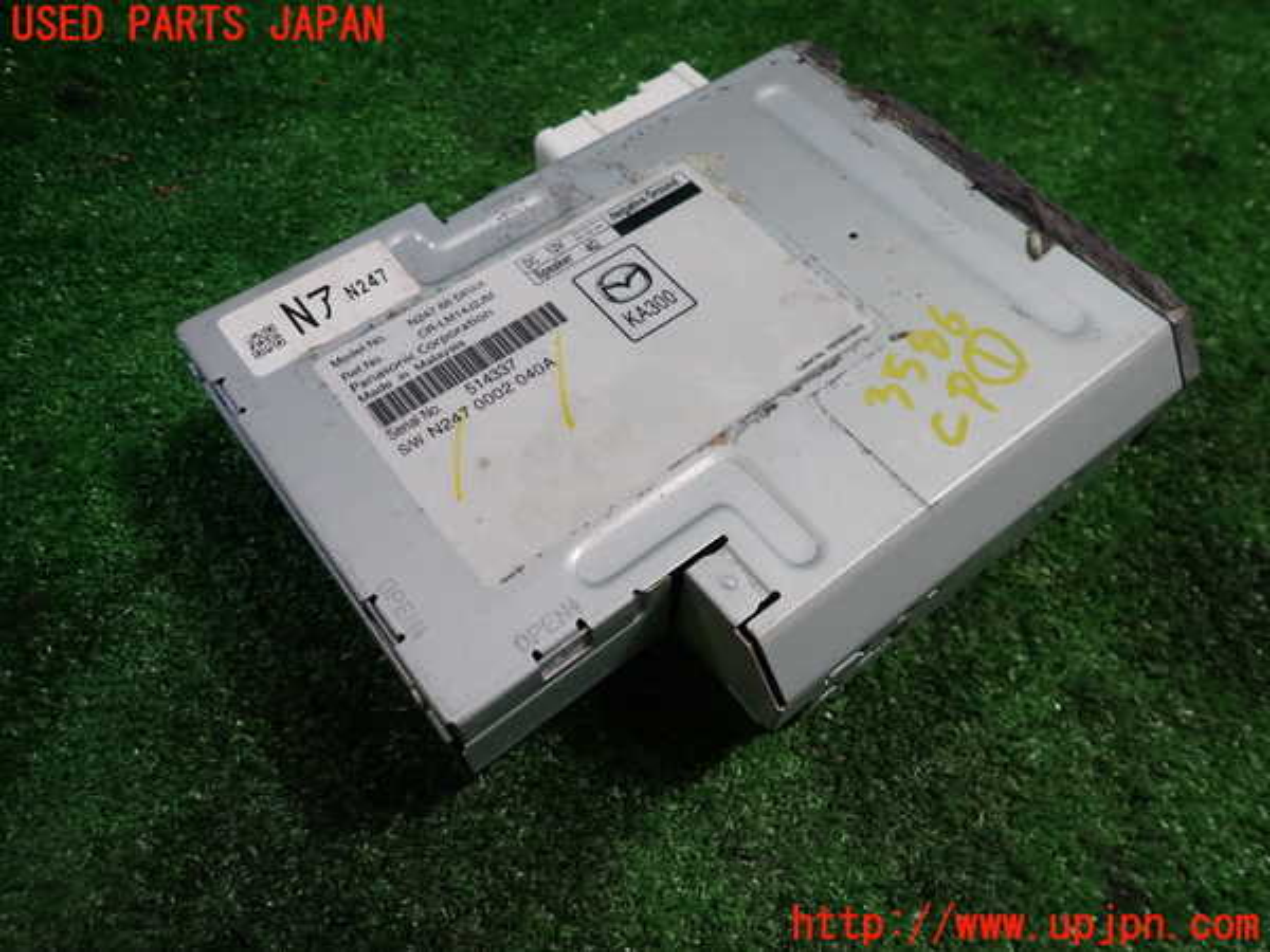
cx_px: 635
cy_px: 476
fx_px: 917
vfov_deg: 54.9
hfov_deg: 69.4
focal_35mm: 25
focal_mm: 4.5
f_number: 2
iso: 160
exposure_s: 1/60
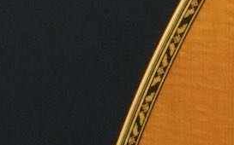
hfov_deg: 3.5
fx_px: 3750
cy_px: -241
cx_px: 755
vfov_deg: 2.2
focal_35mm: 589
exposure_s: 1/60
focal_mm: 35
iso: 2500
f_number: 11
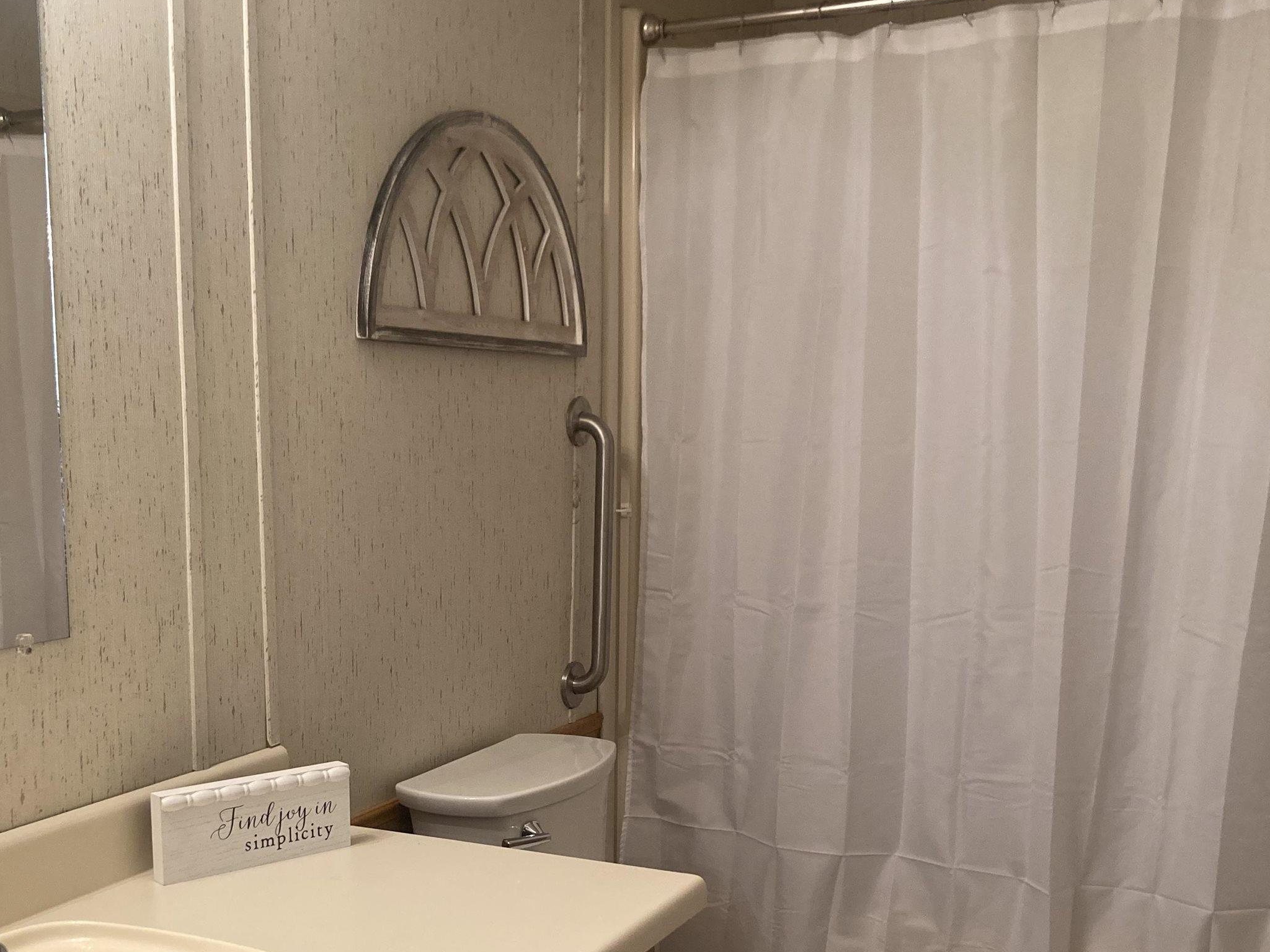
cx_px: 476
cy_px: 658
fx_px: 1541
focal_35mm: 42
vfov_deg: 33.9
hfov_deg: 44.4
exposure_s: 1/60
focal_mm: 3.99
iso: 125
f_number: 1.8
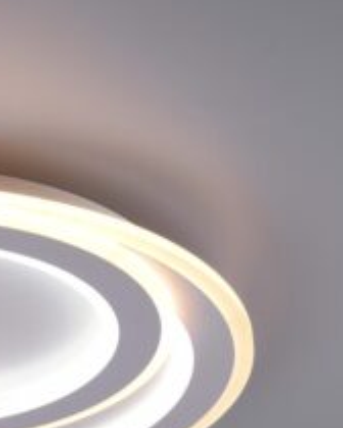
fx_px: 2246
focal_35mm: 177
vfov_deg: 10.9
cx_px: -98
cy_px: 358
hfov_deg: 8.6
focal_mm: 66
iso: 100
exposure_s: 1/25
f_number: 16
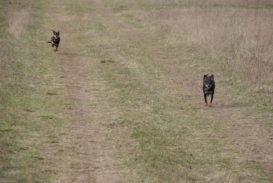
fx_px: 1709
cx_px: 136
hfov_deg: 9.1
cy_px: 92
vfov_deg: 6.1
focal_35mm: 225
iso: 250
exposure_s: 1/500
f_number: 6.3
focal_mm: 150
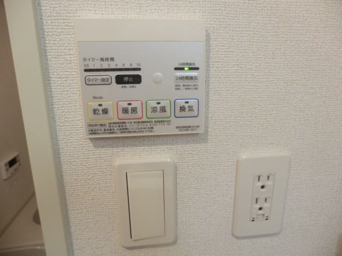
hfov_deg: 71.6
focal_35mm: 24
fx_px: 237
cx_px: 171
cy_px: 128
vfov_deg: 56.8
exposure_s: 1/60
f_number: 3.2
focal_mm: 4.3
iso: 400
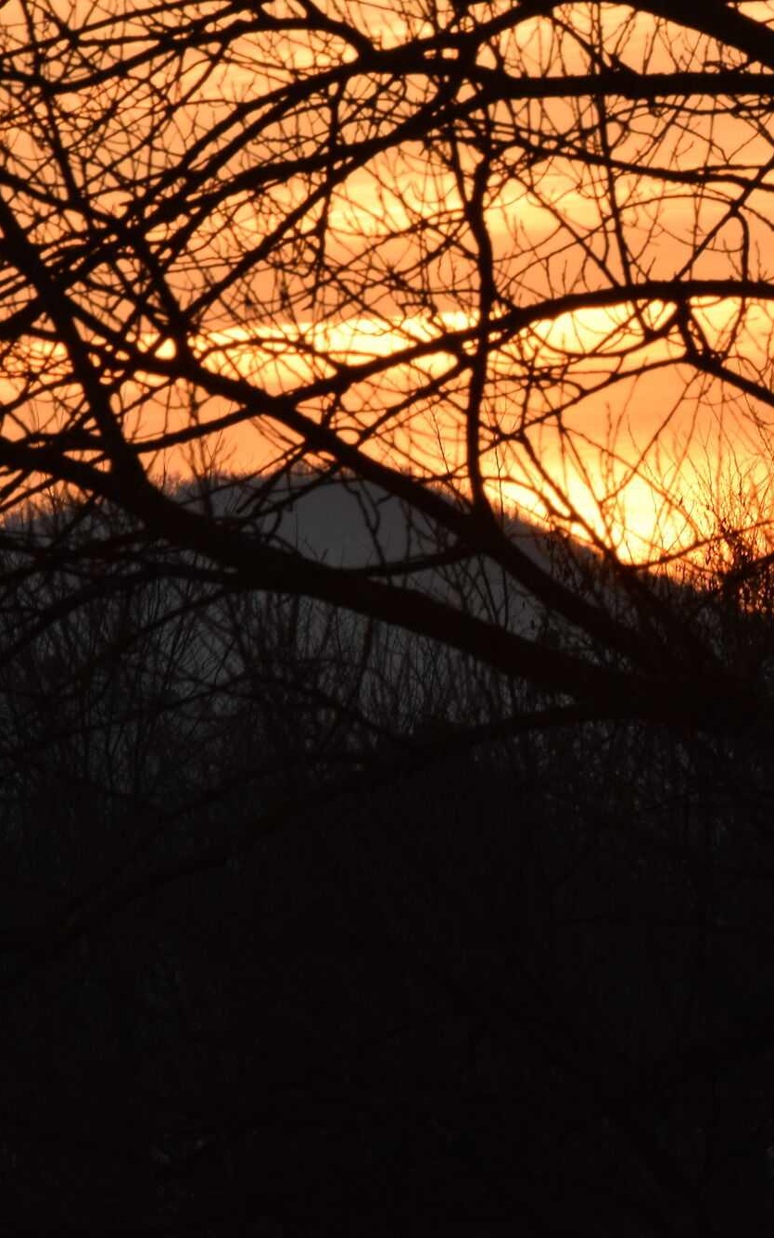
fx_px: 27810
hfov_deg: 1.6
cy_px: 534
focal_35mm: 824
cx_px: 683
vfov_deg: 2.6
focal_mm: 300
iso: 250
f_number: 22
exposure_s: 1/125
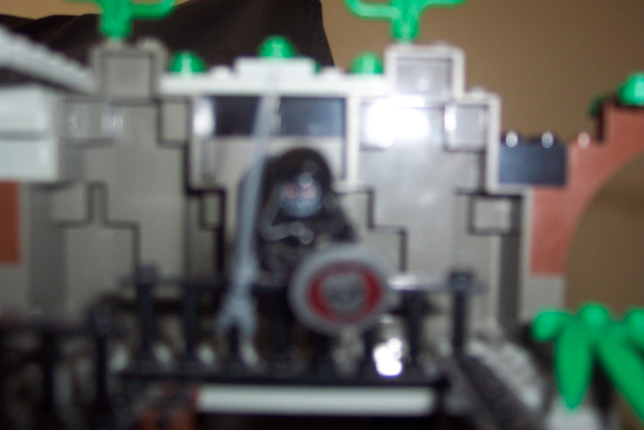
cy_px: 215
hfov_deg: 50.7
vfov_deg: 35.1
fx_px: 680
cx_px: 322
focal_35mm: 38
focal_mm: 8
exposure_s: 1/30
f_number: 2.8
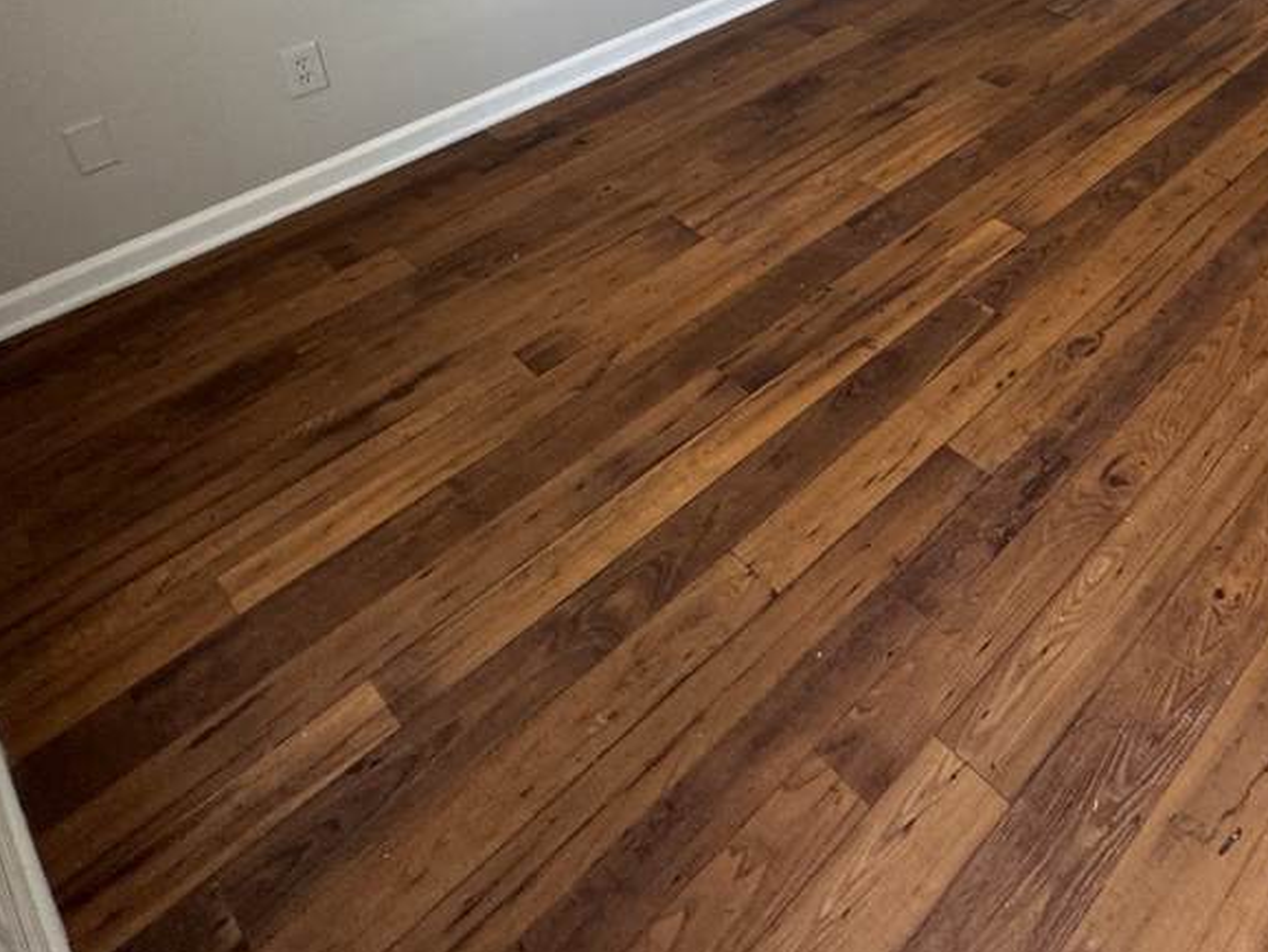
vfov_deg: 38.1
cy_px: -88
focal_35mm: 31
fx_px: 1136
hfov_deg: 52.1
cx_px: 1117
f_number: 2.2
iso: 200
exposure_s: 1/99
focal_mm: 2.22
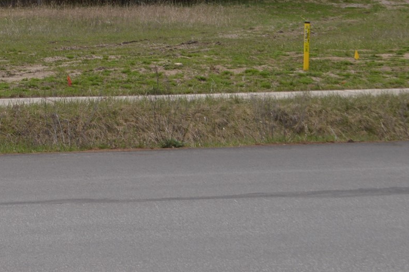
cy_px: -25
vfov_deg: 13.4
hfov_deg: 19.8
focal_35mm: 100
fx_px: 1135
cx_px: 6
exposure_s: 1/200
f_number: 8
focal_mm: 24
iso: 100
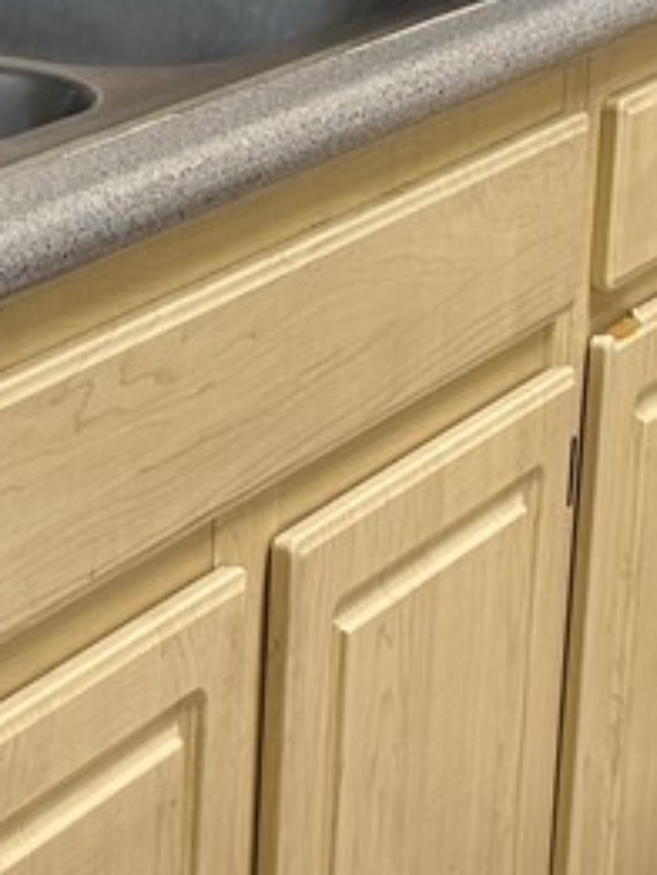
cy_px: 392
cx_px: 275
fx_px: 3717
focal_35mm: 147
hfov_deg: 10.1
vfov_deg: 13.4
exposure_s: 1/60
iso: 200
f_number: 1.78
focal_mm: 6.76
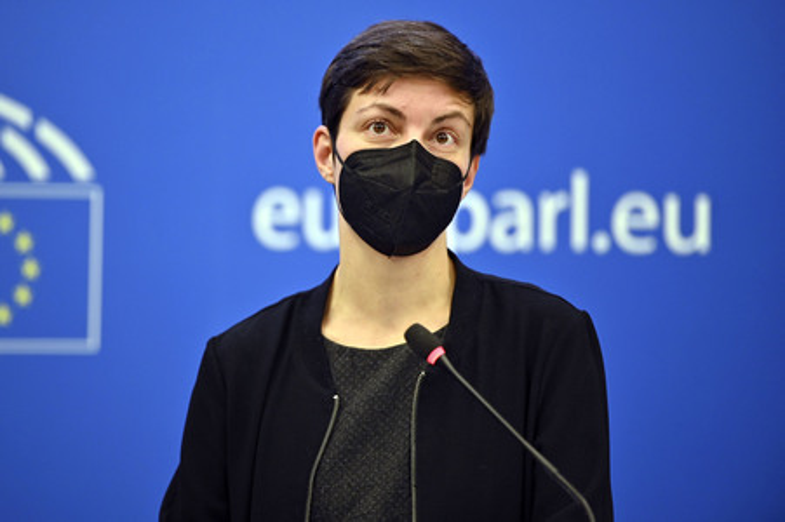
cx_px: 392
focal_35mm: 200
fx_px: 4358
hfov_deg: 10.3
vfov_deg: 6.9
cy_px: 261
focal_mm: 200
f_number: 2.8
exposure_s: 1/160
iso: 640
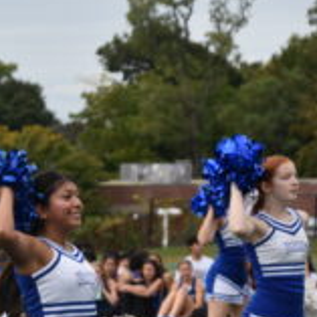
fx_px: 3568
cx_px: -143
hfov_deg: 5.1
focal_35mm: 344
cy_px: 309
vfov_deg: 5.1
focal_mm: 85
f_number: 5.6
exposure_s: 1/500
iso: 200
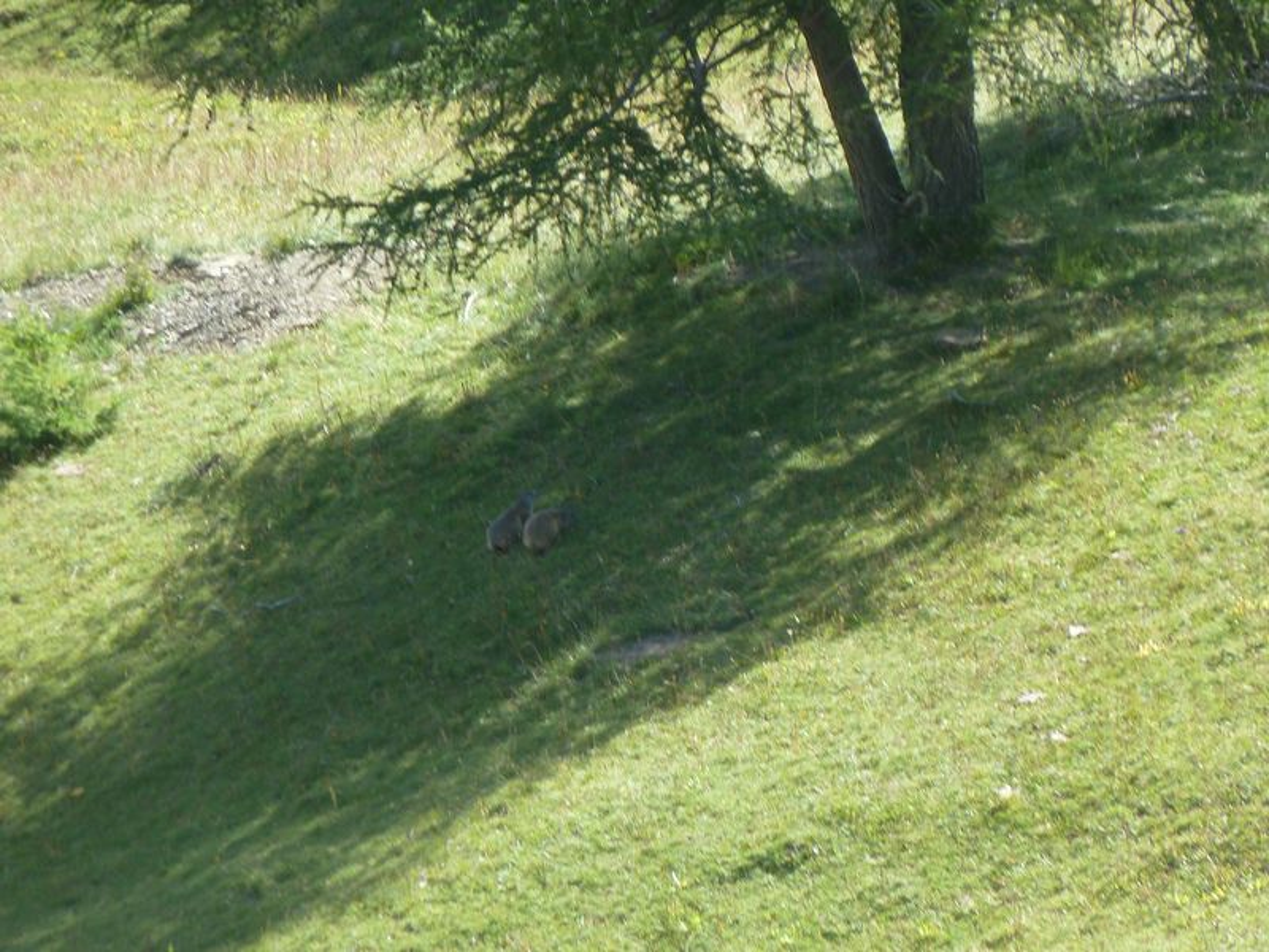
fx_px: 13527
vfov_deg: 4.0
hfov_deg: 5.4
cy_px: 476
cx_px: 634
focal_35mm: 369
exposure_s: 1/125
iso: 125
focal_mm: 49.2
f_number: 4.9
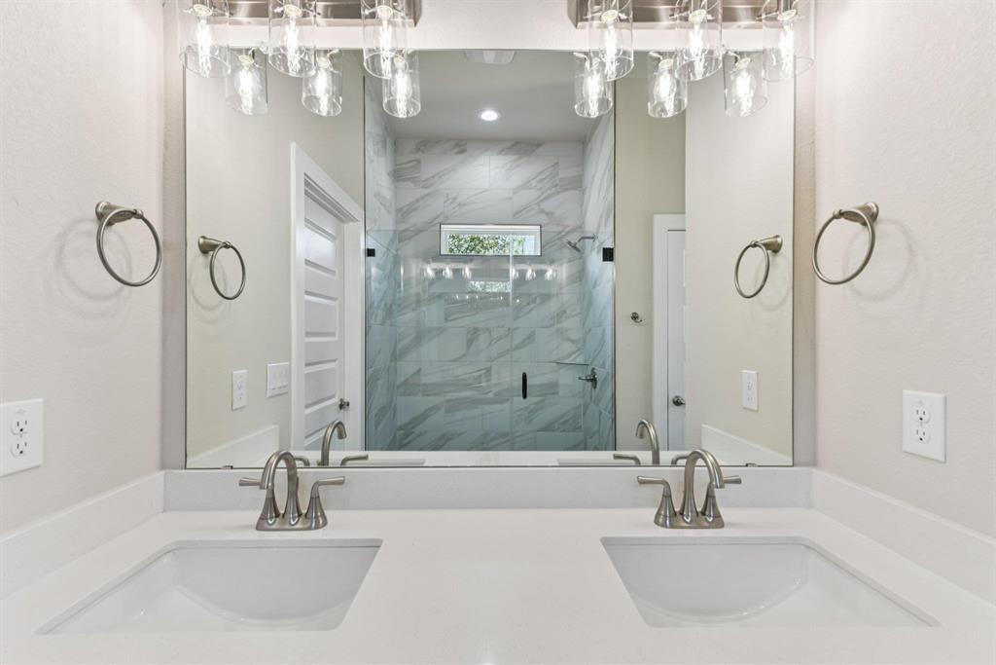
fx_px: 443
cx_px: 498
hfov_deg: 96.7
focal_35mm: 16
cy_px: 332
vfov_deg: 73.8
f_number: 8
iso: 100
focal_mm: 16
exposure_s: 1/10
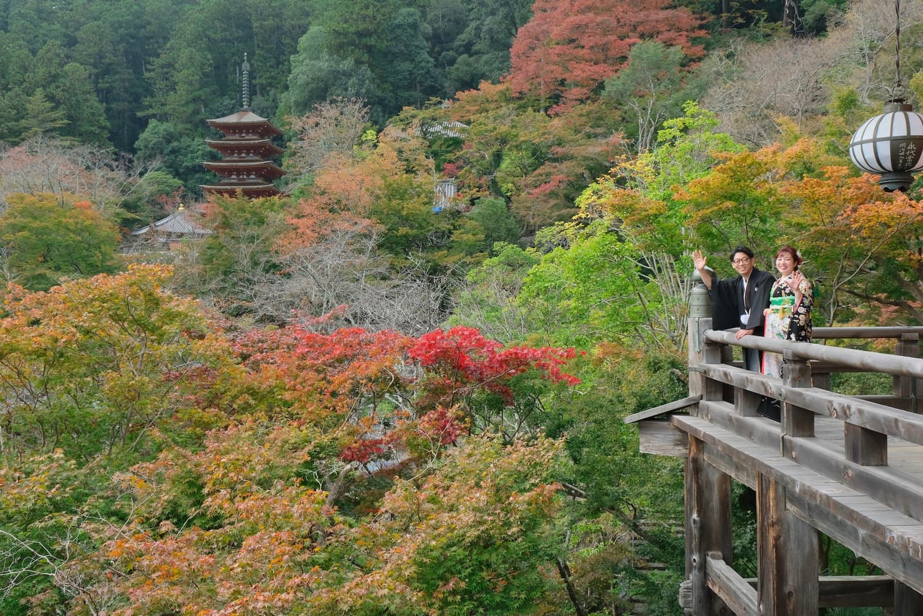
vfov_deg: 41.1
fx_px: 820
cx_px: 462
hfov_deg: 58.7
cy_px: 308
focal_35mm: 32
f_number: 9
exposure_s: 1/250
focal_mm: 21.2
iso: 800
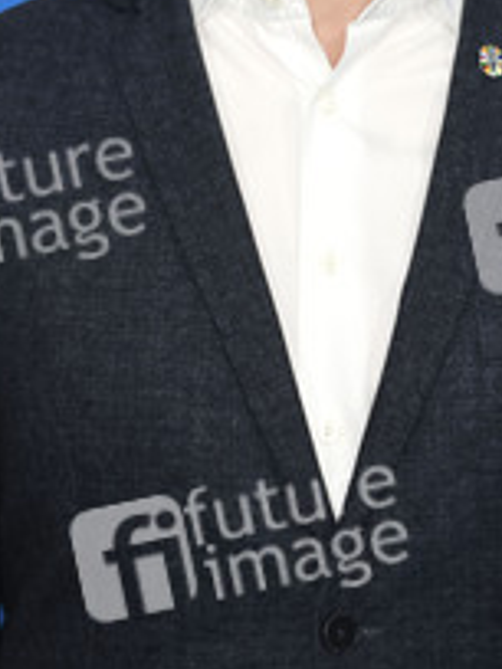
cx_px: 335
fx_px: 7290
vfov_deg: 5.2
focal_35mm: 377
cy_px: 52
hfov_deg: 3.9
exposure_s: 1/400
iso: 640
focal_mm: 200
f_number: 3.5
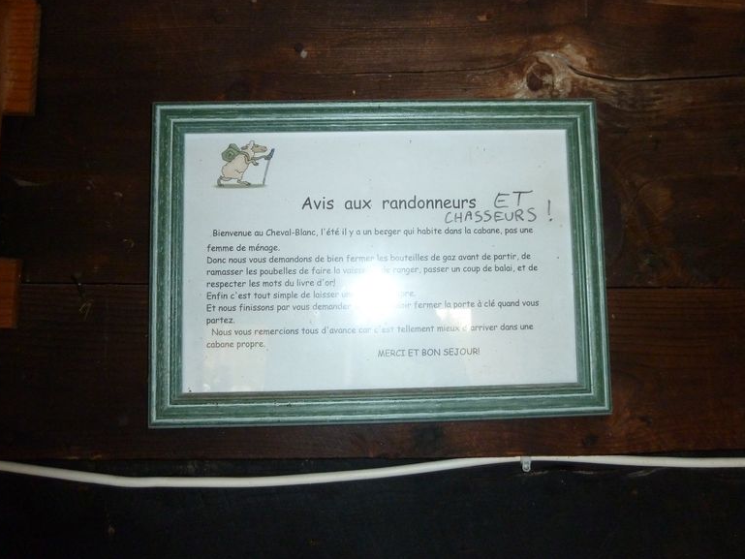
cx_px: 373
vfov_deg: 53.1
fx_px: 560
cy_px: 271
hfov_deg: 67.3
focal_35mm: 26
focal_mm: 4.1
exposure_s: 1/60
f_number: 3.3
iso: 400
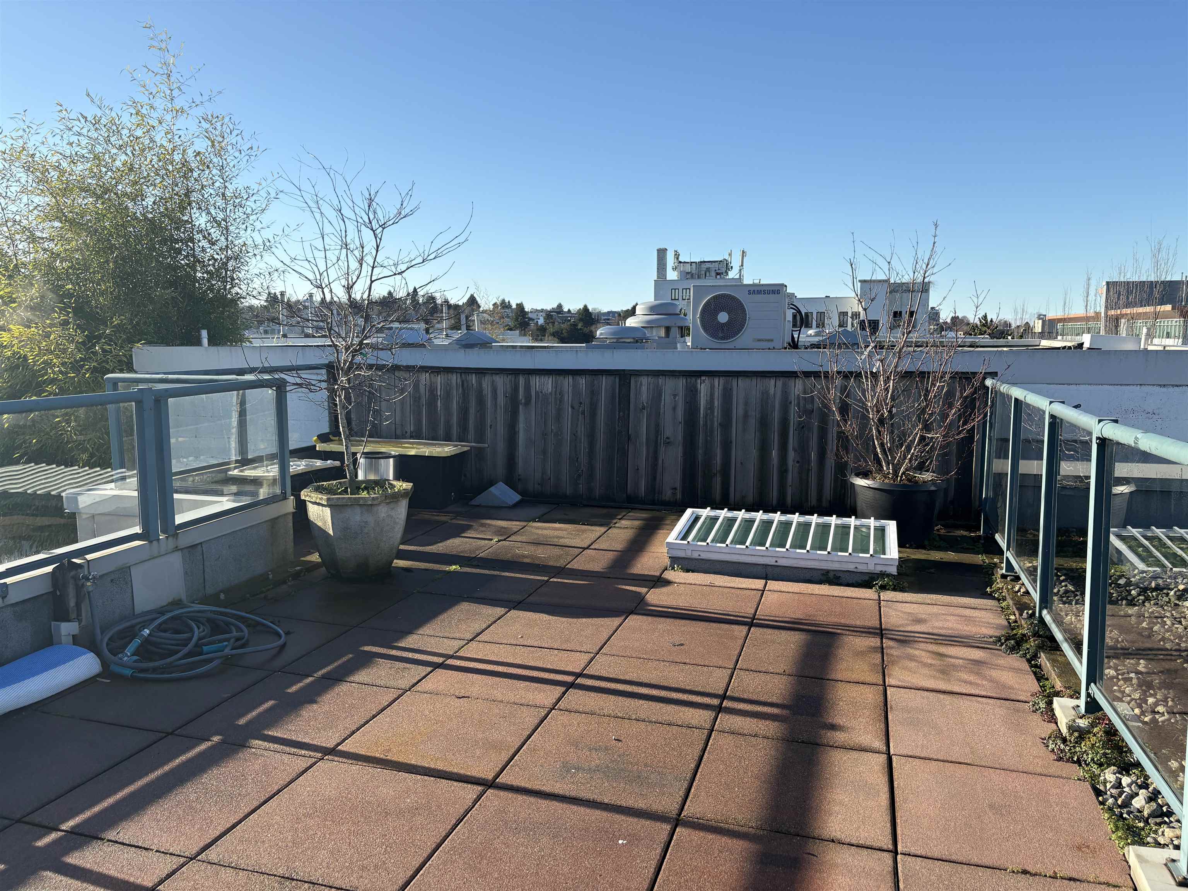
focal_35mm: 26
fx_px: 892
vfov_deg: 53.1
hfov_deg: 67.3
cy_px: 446
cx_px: 594
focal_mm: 5.96
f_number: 1.6
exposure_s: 1/2538
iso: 50
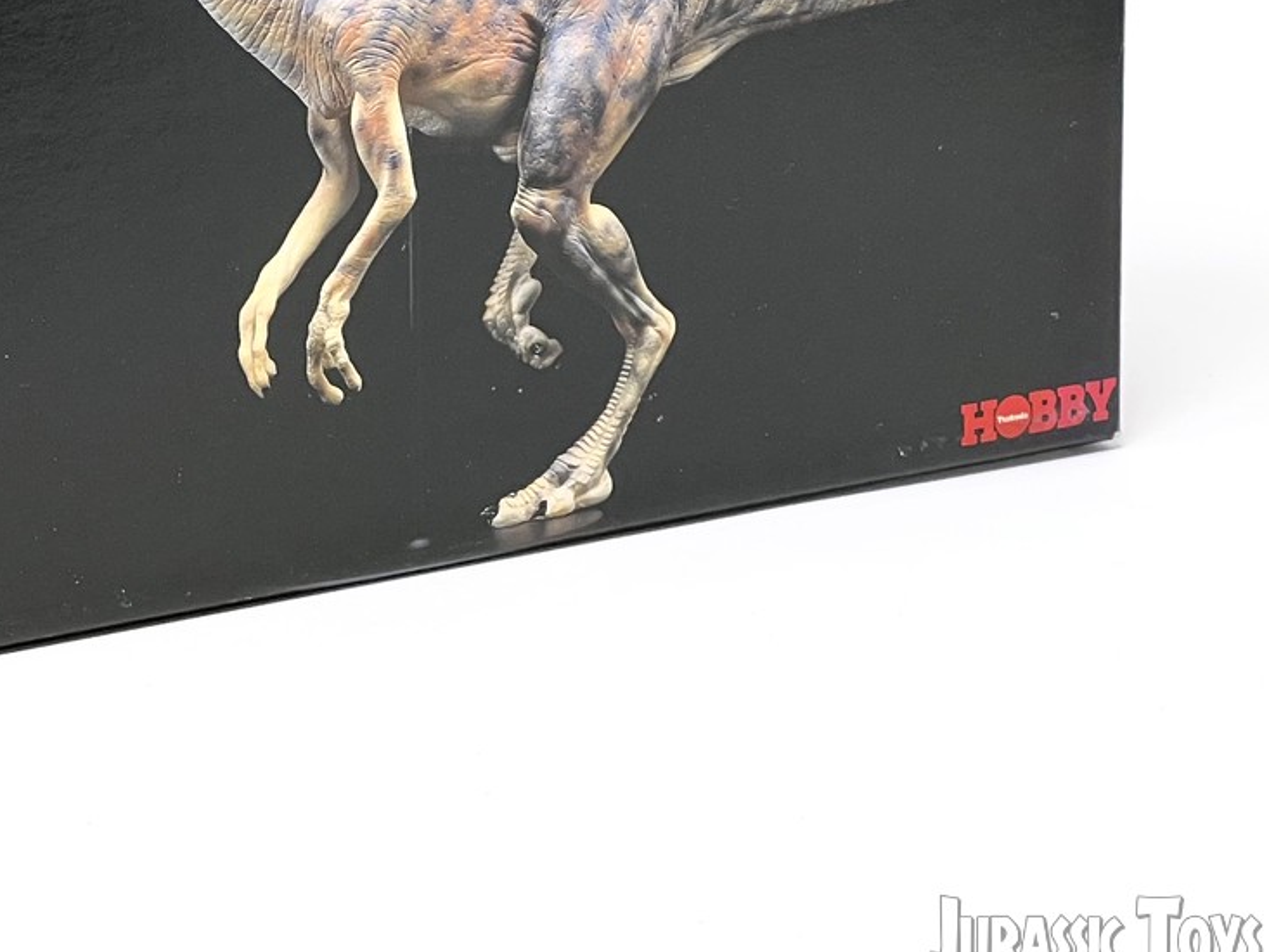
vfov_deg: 10.0
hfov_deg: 13.3
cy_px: 74
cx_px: 66
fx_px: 5390
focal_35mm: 147
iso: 80
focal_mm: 9
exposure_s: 1/99
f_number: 2.8
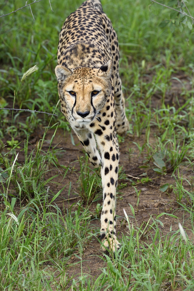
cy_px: 146
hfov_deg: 8.1
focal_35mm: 170
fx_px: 1374
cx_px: 97
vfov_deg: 12.1
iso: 800
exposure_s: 1/1600
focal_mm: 170
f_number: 5.6
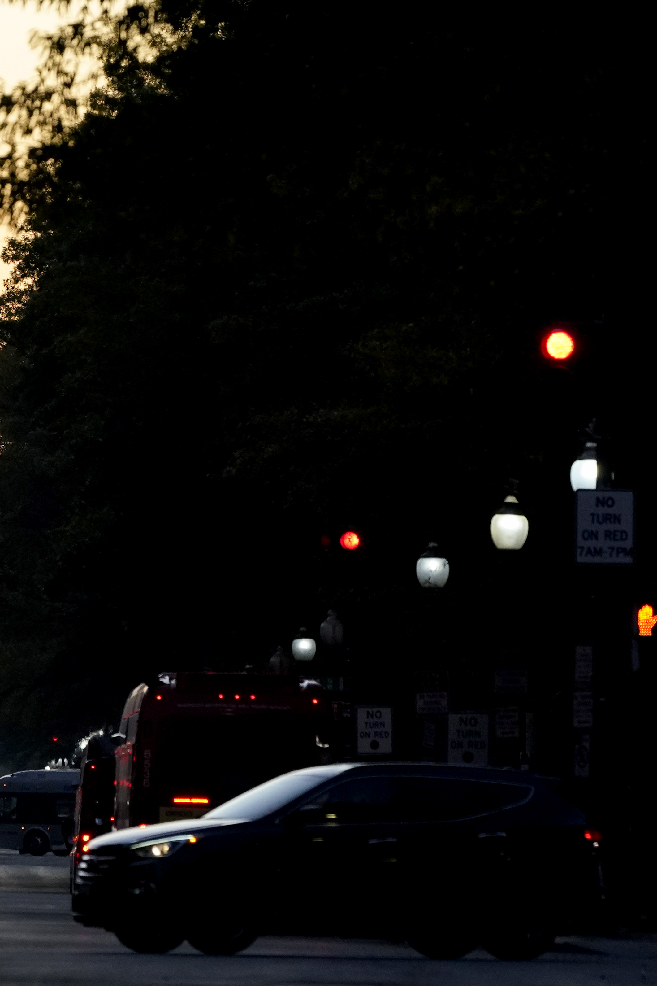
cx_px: -121
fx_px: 13822
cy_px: 399
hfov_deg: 2.7
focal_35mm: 505
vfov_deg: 4.1
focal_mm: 268
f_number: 8
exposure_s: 1/400
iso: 3200
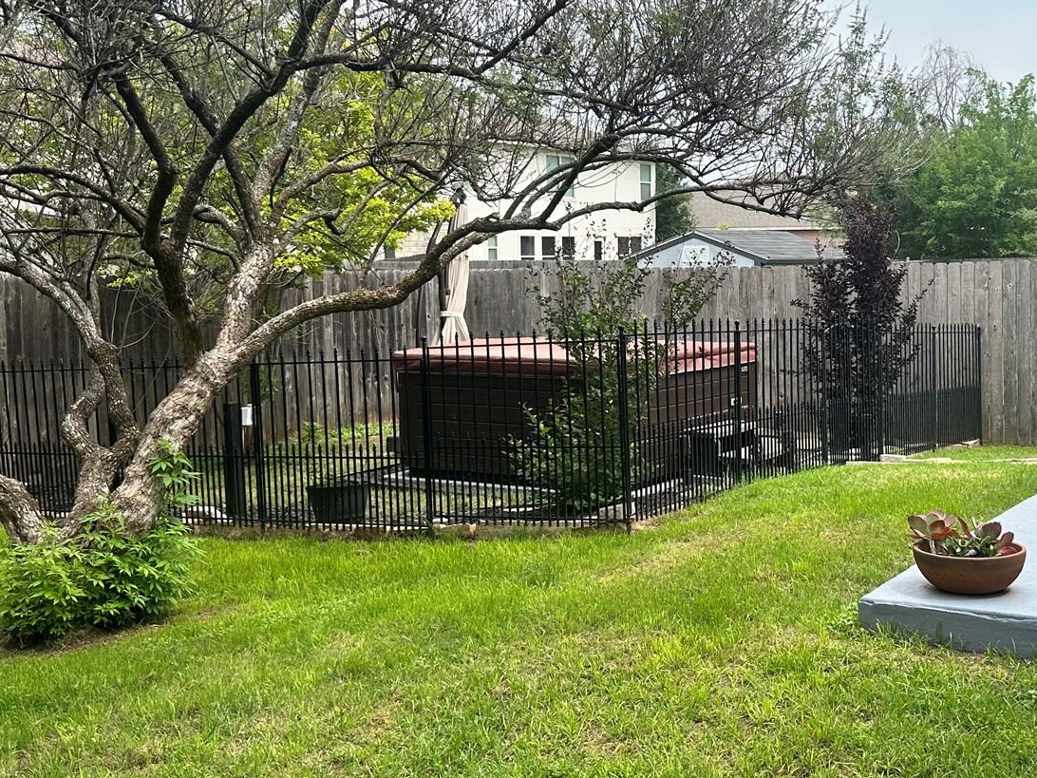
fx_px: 1348
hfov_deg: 41.3
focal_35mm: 45
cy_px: 368
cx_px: 724
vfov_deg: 32.2
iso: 80
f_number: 1.78
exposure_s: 1/1880
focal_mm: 6.86
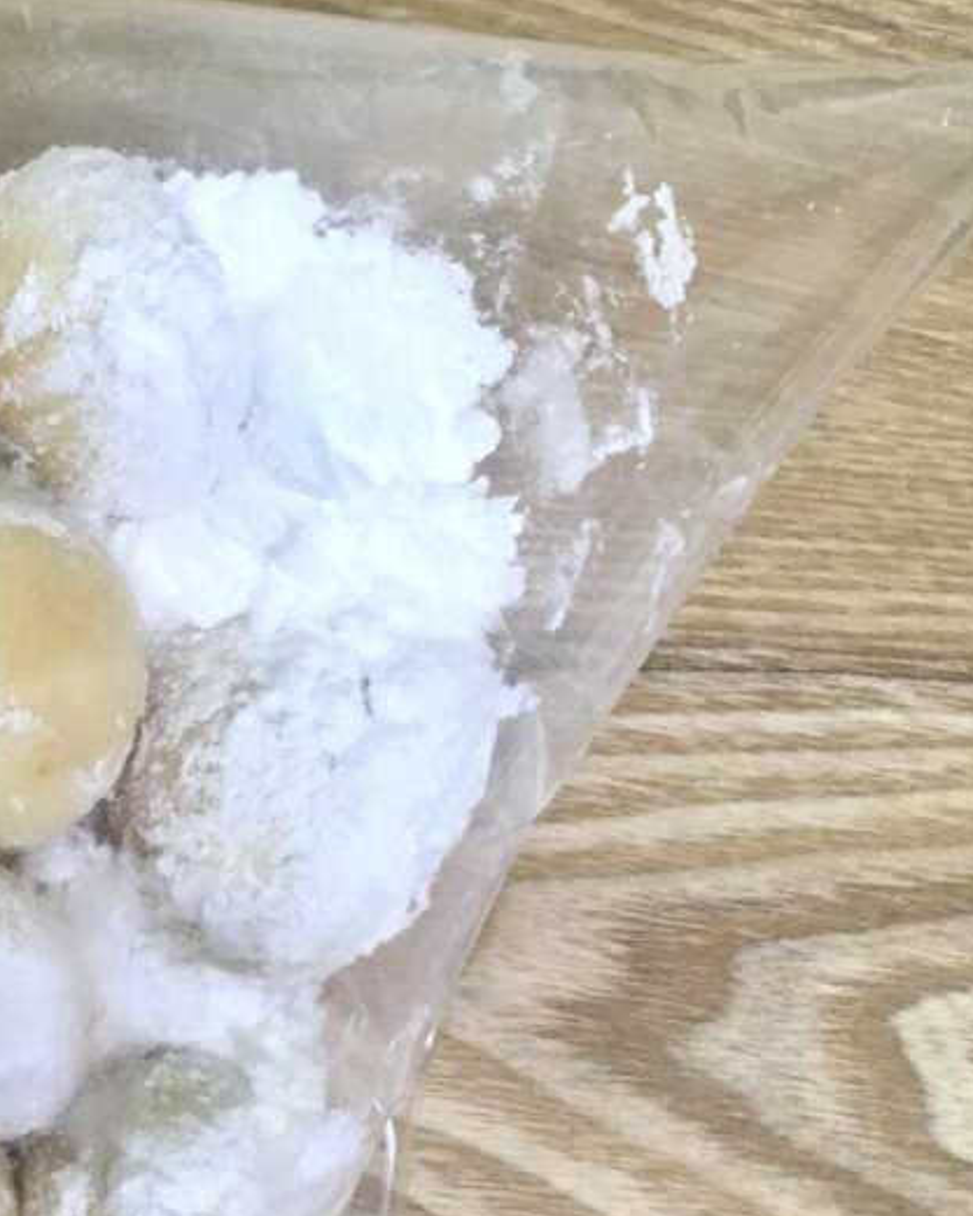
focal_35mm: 58
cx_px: 51
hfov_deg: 25.2
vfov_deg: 32.3
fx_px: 2087
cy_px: 792
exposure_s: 1/30
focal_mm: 4.15
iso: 40
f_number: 2.2
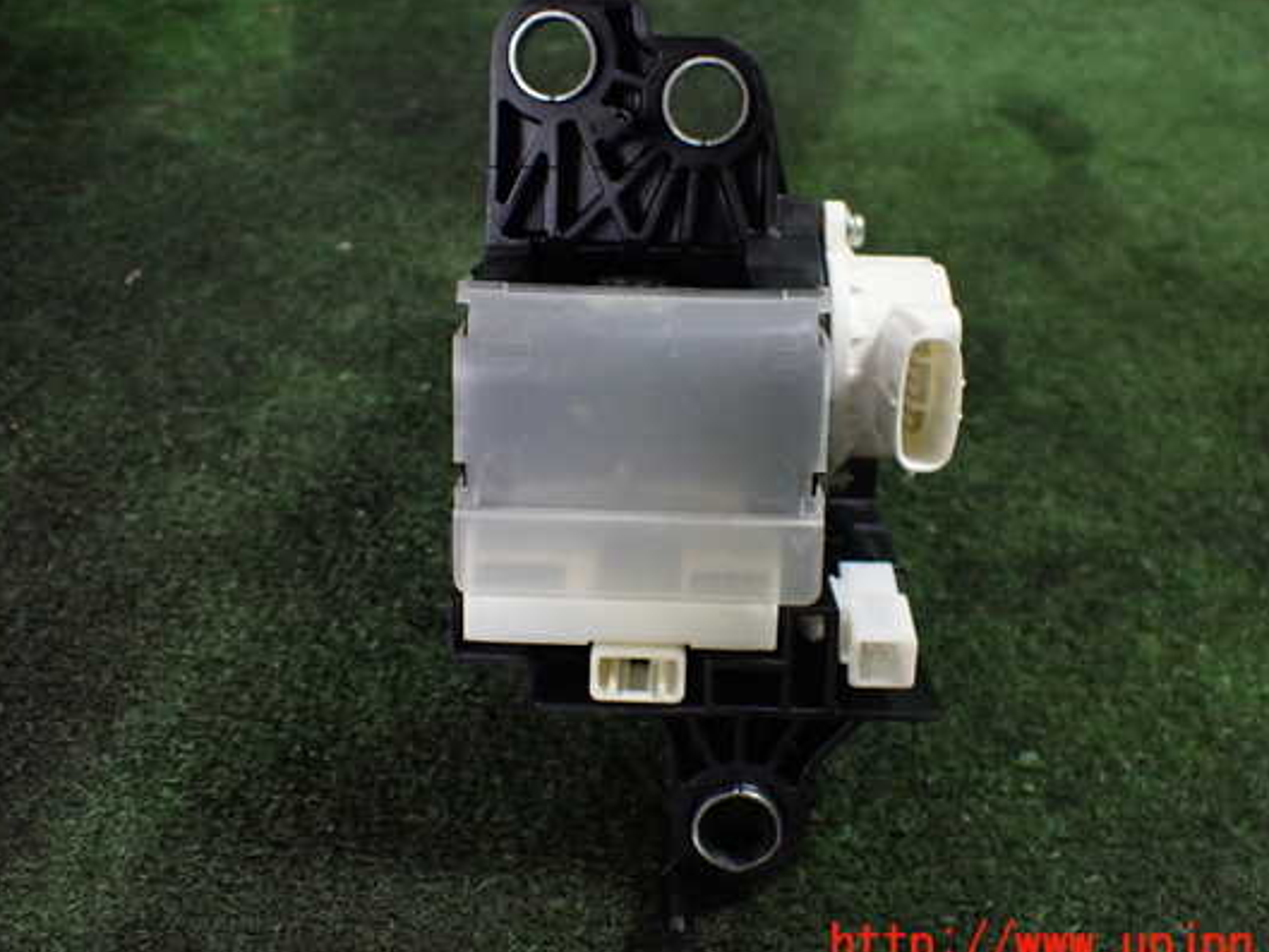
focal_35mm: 34
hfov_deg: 53.9
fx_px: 1247
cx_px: 652
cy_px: 436
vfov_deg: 41.8
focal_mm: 5.4
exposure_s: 1/125
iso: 500
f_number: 2.3
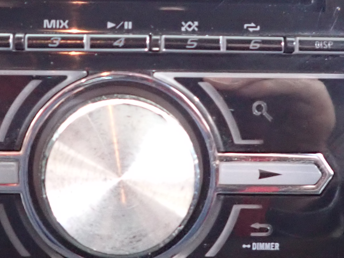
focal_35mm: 83
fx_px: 825
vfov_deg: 17.5
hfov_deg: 23.5
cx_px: 136
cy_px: 31
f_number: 2
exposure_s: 1/15
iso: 800
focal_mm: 4.5
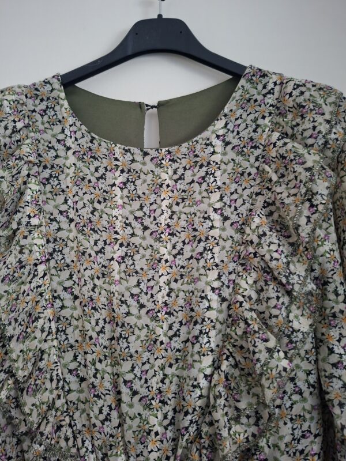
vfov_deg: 73.9
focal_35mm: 23
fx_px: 307
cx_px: 173
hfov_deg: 58.9
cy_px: 230
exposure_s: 1/25
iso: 500
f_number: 1.8
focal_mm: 5.54
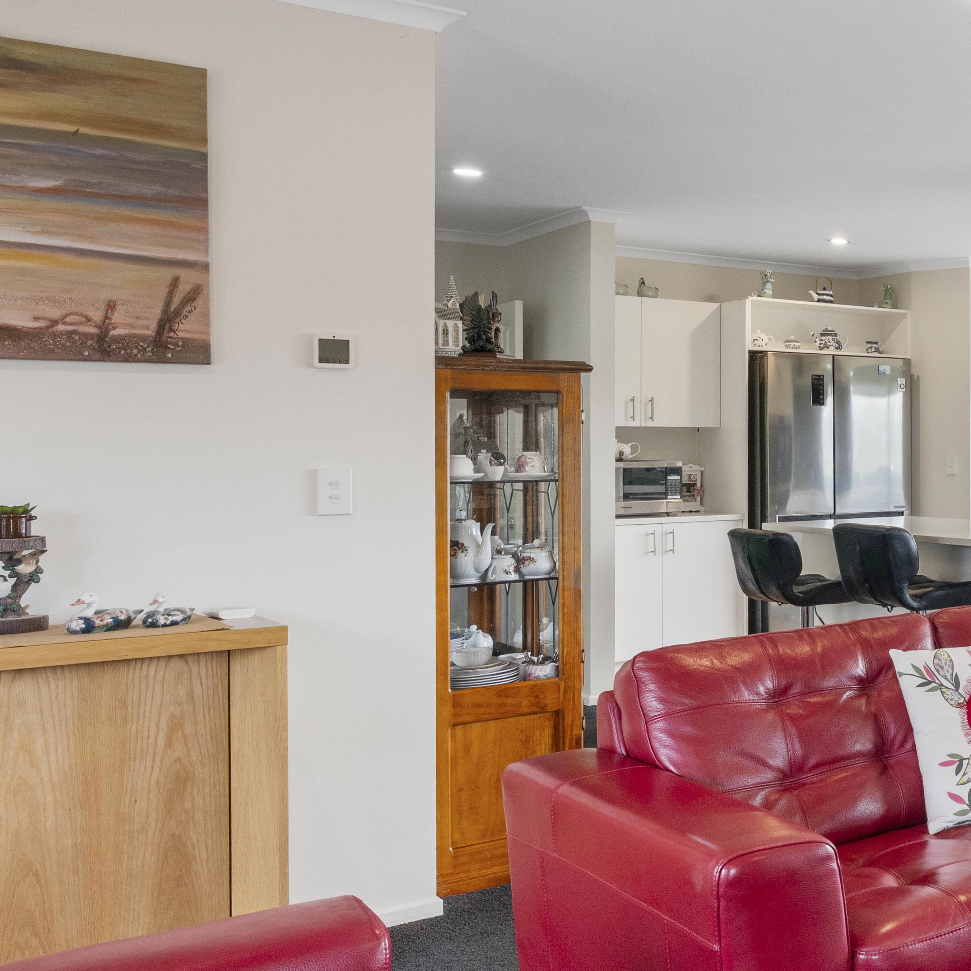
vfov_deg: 40.7
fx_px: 1309
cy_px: 494
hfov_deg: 31.1
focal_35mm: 41
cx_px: 1281
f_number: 8
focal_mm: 16.5
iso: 640
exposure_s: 1/50
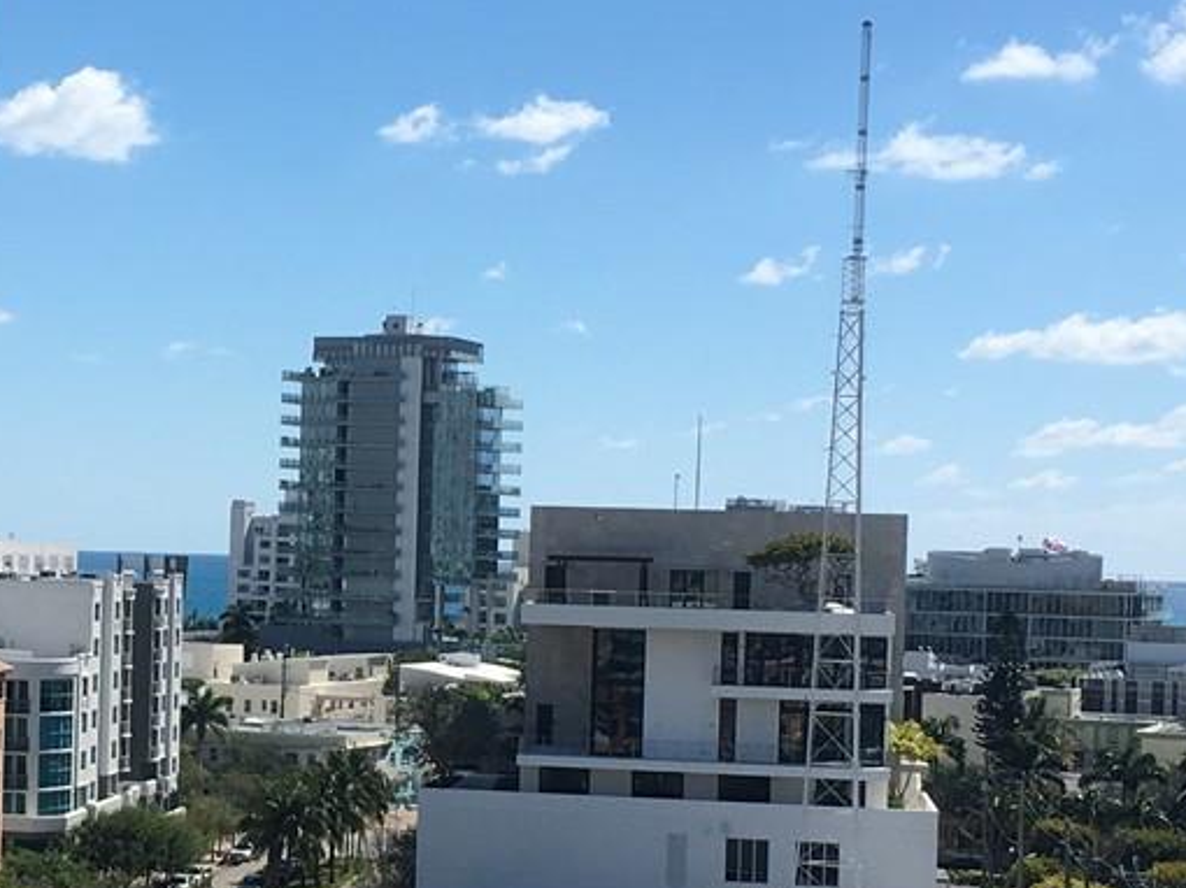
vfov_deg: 16.2
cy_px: 607
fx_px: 3116
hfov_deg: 21.0
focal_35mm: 91
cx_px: 58
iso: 25
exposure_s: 1/2079
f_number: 2.2
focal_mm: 4.15
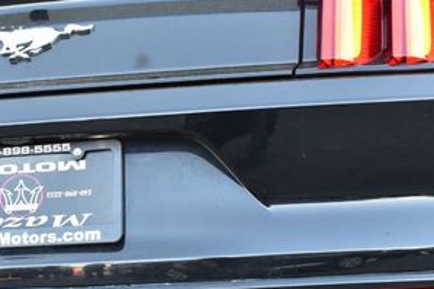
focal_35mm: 90
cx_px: 87
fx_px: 1084
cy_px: 170
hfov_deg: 22.3
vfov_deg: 15.2
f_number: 7.1
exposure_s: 1/40
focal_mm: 28
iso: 400
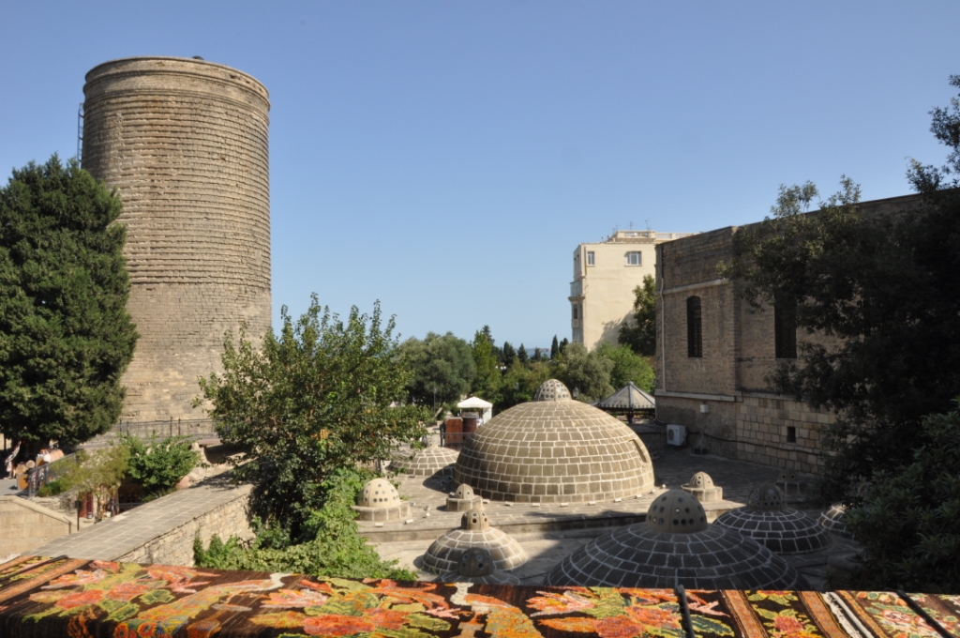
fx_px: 719
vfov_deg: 47.8
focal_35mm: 27
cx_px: 480
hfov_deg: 67.4
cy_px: 319
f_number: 22
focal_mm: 18
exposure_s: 1/100
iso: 400
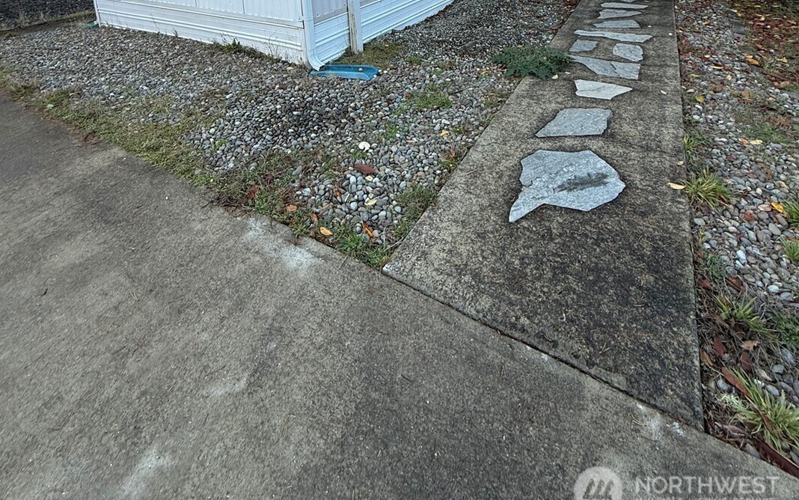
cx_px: 399
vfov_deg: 47.9
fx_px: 436
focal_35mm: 20
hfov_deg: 85.0
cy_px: -13
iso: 50
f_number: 2.2
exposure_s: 1/195
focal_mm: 2.22
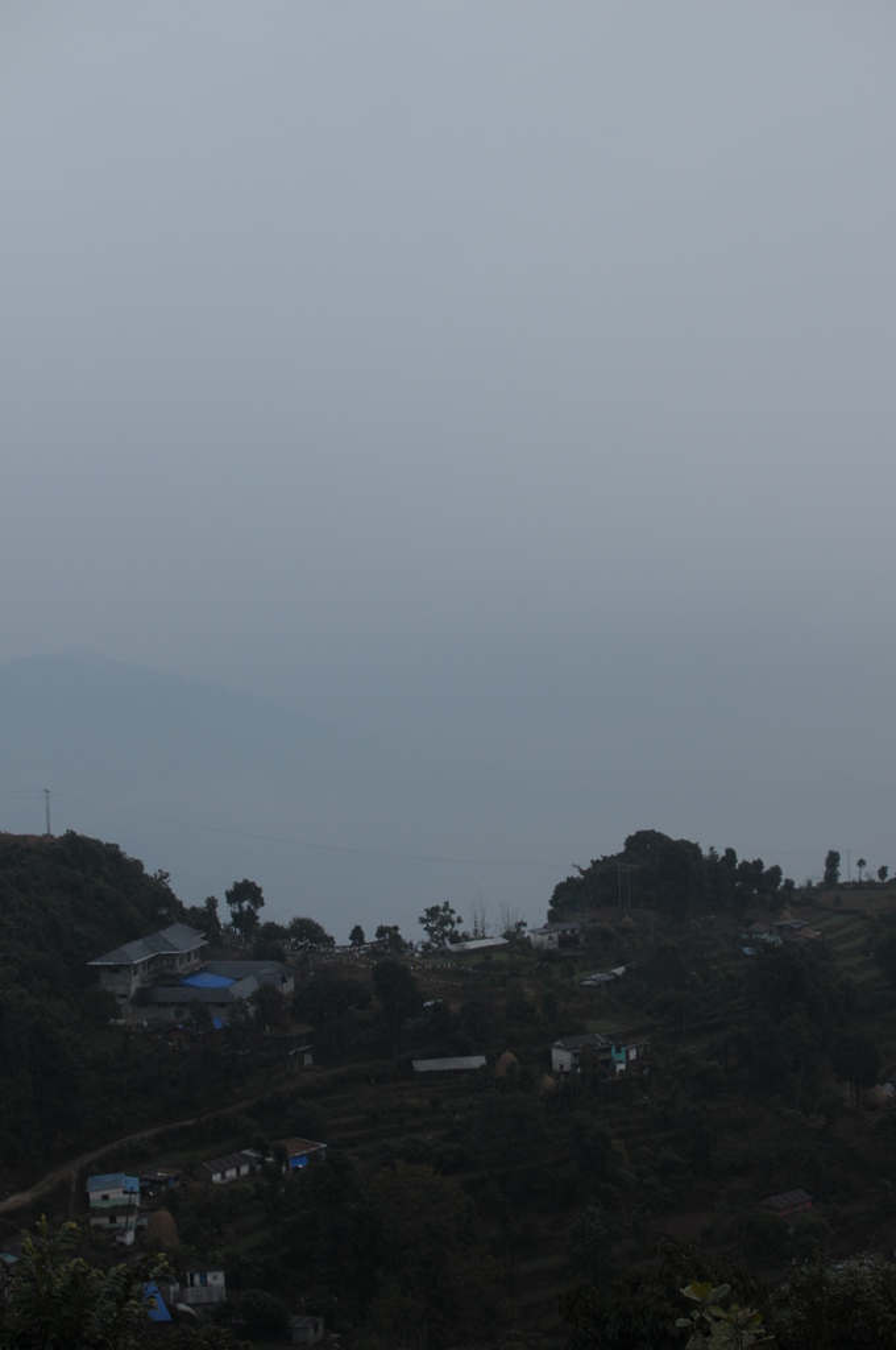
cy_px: 675
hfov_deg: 25.7
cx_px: 448
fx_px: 1965
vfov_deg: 37.9
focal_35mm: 52
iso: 200
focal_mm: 35
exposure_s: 1/60
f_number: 4
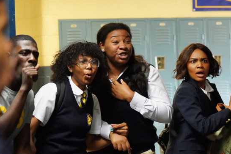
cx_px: 212
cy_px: 142
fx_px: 962
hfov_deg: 13.6
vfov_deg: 9.1
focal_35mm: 150
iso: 6400
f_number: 2.8
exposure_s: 1/400
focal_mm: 80
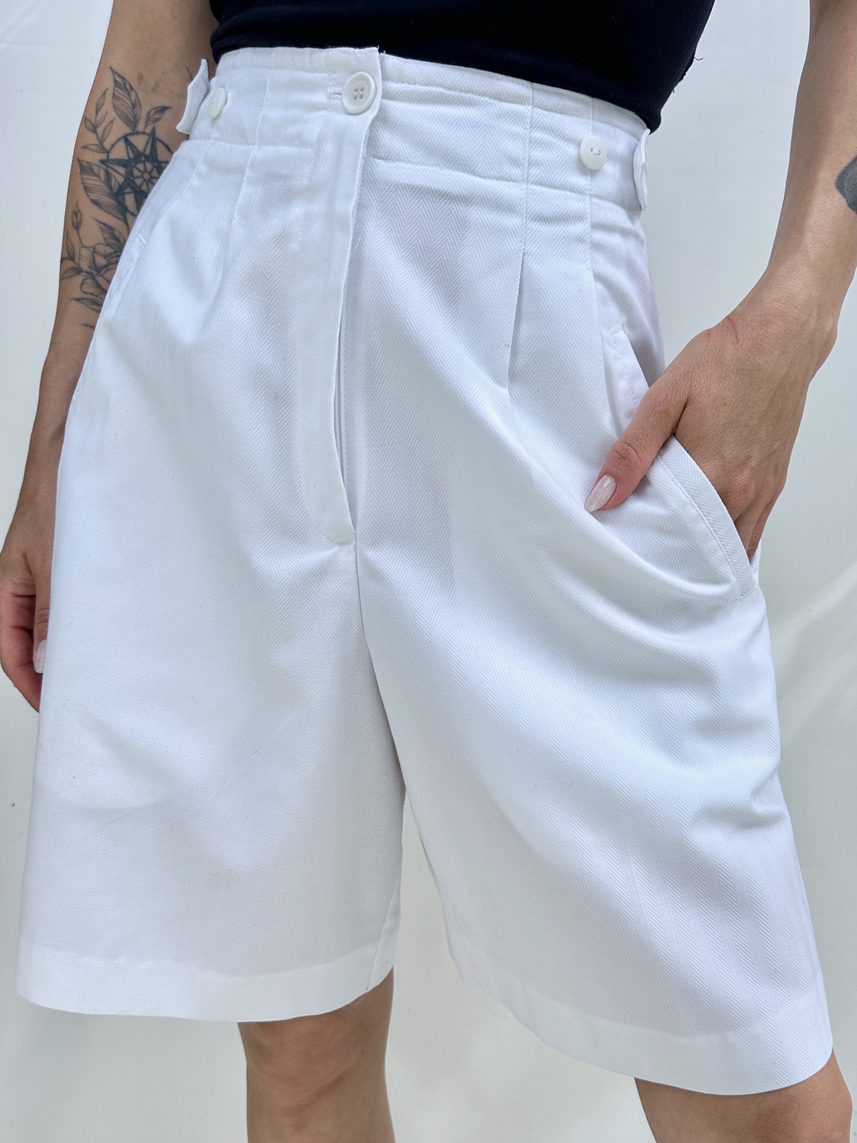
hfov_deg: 56.8
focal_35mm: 24
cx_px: 428
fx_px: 792
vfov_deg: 71.6
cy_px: 572
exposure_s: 1/1062
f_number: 1.78
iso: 80
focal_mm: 6.86
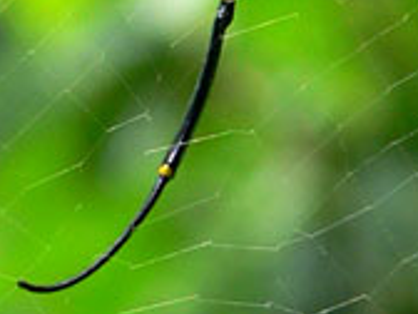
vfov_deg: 2.2
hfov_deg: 3.0
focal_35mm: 666
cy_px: -244
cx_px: 284
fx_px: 8042
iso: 80
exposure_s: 1/100
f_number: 2.8
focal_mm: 24.6
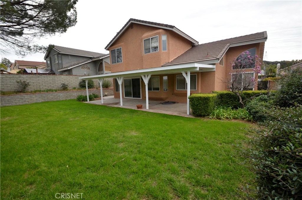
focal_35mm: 15
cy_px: 100
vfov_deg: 77.1
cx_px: 151
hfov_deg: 100.5
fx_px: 126
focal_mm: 10
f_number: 8
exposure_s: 1/250
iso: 800
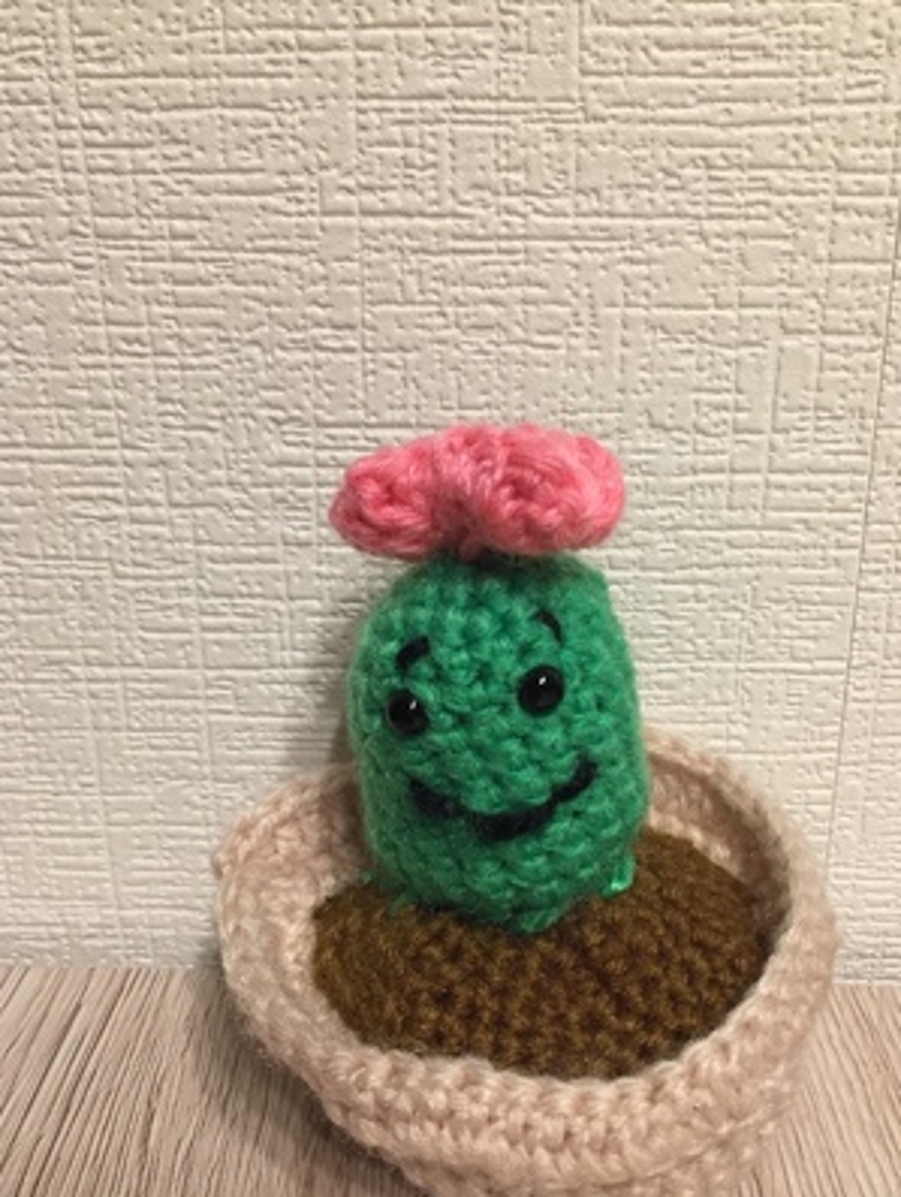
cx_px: 482
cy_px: 672
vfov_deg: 53.7
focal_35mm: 34
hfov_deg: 41.9
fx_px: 1177
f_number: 2.2
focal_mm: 4.15
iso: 200
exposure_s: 1/33
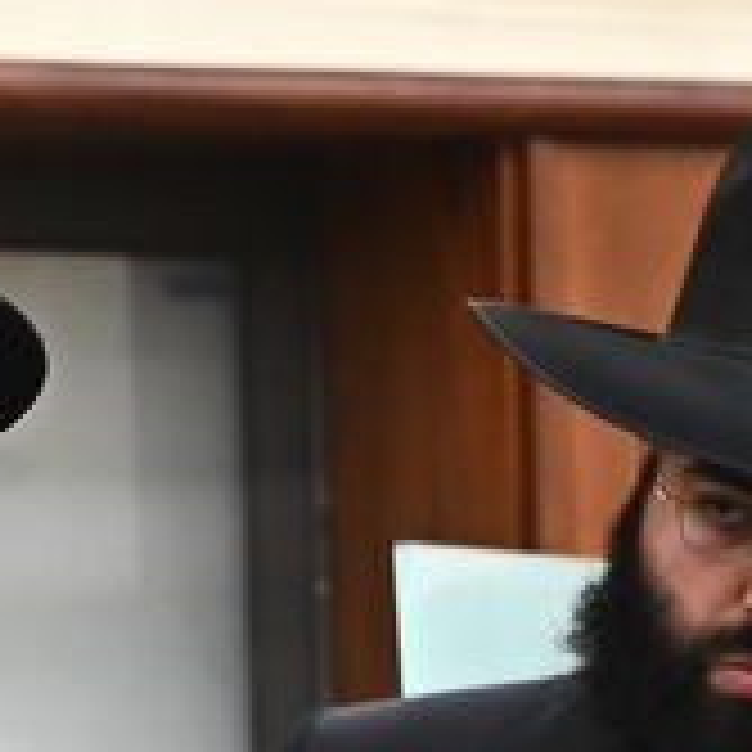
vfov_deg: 2.2
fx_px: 19195
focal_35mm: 781
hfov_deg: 2.2
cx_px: -1747
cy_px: 1414
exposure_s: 1/200
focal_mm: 110
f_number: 5.6
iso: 3200
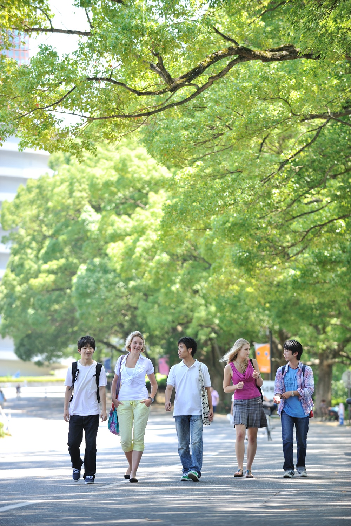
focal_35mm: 155
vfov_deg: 13.3
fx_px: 2269
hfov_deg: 8.8
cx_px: 176
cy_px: 263
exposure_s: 1/250
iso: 200
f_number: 3.5
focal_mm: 155
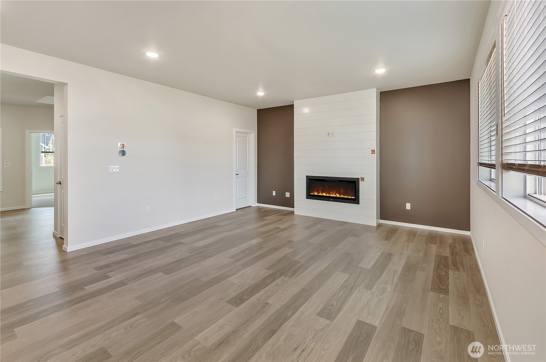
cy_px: 181
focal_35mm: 15
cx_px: 273
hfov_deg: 100.5
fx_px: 227
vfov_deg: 77.1
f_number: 7.1
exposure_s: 1/20
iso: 160
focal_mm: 10
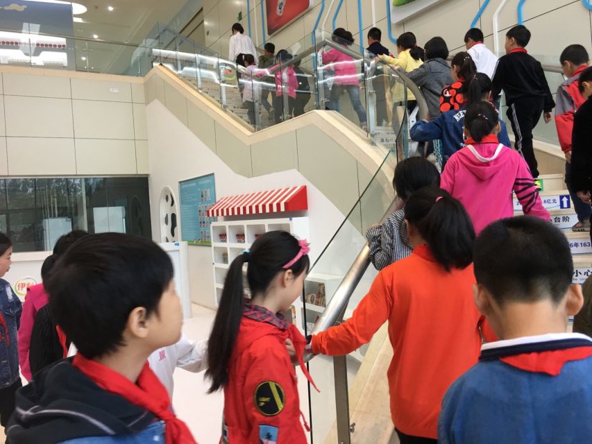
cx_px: 296
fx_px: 496
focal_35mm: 29
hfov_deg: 61.7
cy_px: 222
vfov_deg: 48.2
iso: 50
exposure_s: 1/33
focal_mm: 4.15
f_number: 2.2
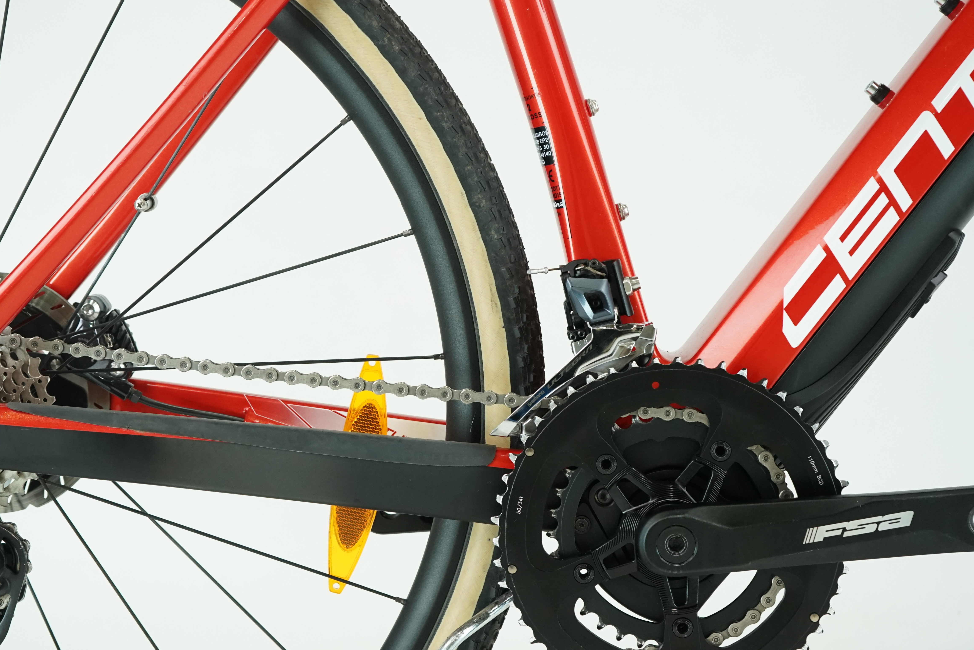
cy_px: 342
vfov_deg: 22.6
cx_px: 416
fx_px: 1623
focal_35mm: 60
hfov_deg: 33.3
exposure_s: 1/200
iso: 1600
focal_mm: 46
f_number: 5.6
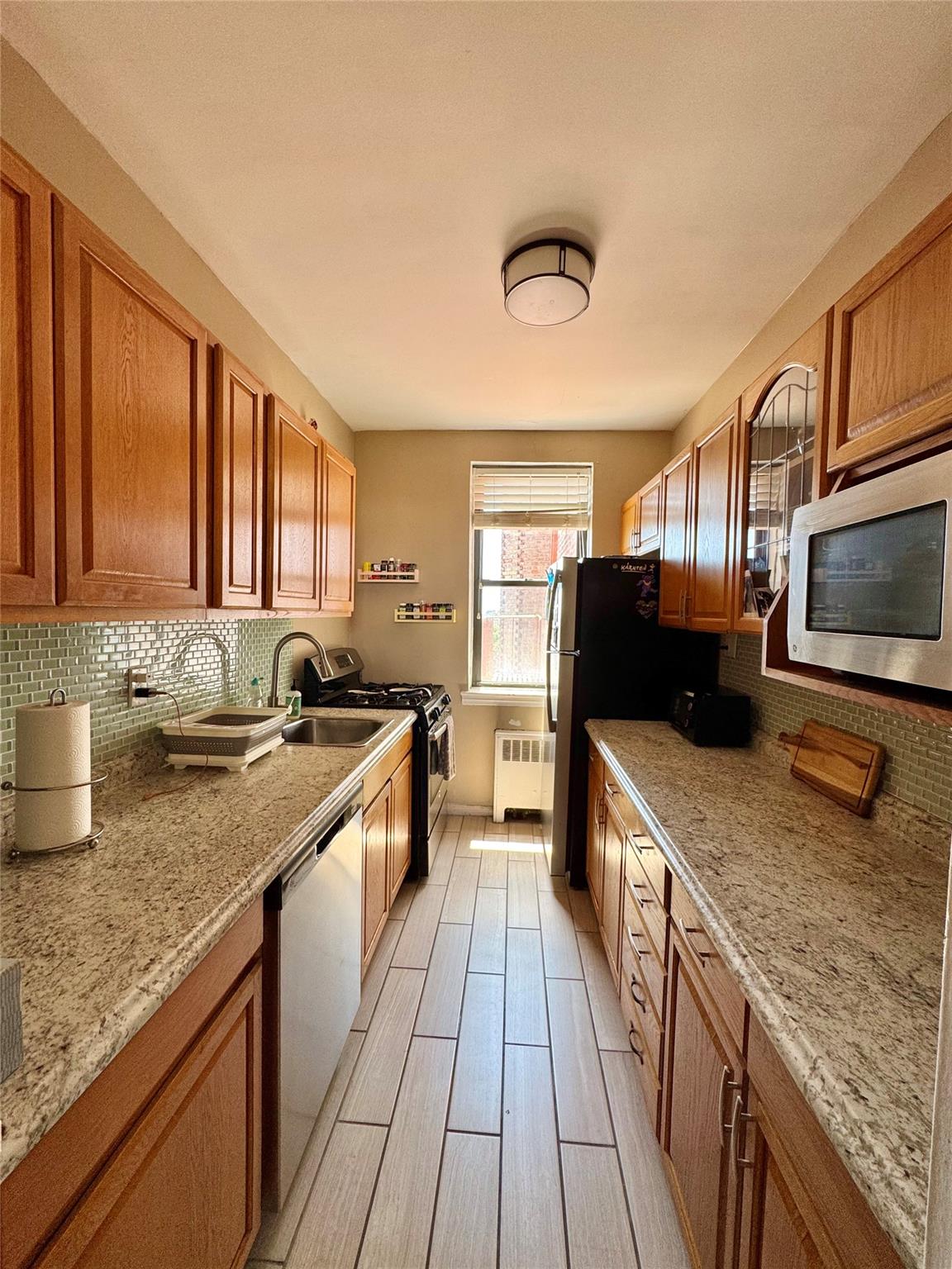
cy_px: 634
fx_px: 513
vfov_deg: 102.1
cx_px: 476
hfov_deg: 85.7
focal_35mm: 14
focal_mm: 2.22
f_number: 2.2
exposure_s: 1/99
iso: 100
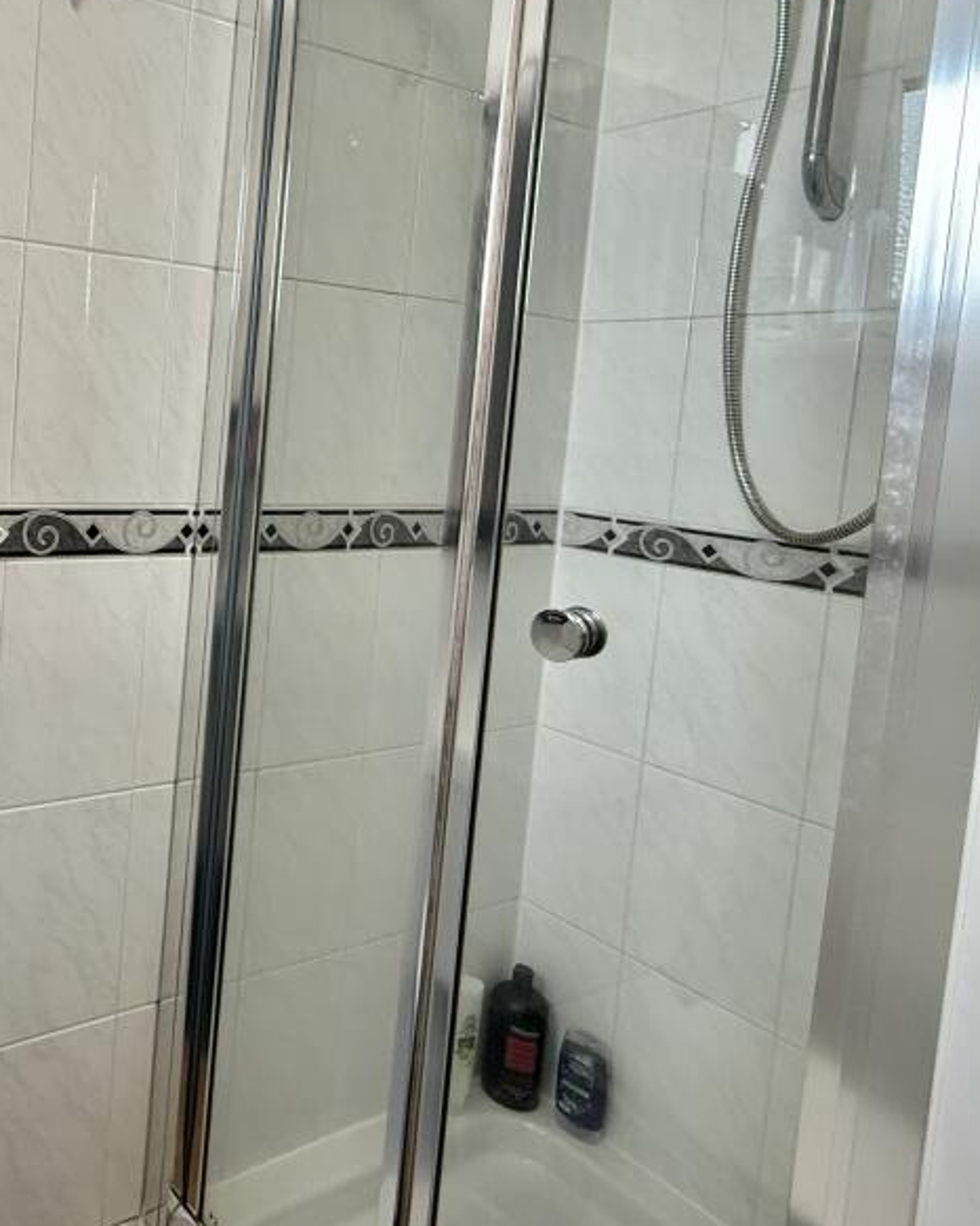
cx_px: -40
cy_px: 509
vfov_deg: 69.8
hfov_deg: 46.9
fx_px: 871
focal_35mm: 24
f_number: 2.2
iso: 200
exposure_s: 1/100
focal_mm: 2.22
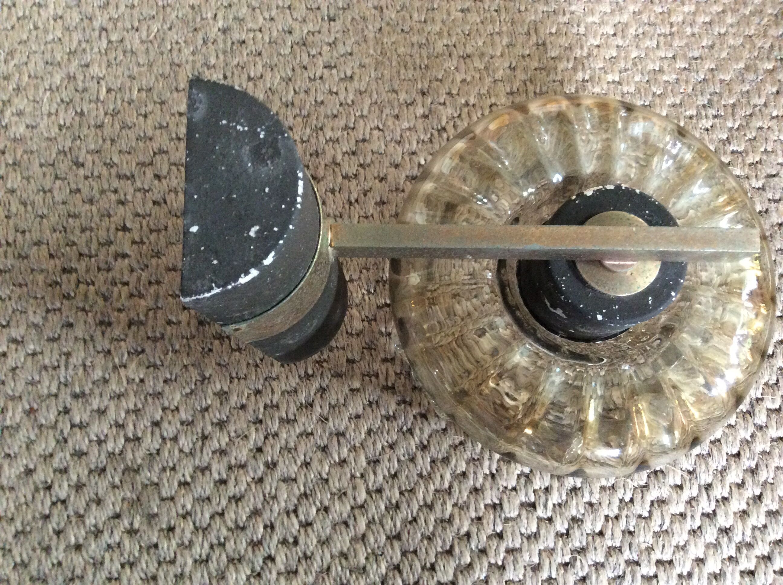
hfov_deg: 56.9
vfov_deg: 44.1
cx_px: 392
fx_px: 723
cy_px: 292
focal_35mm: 32
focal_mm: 3.3
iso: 320
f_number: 2.4
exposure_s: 1/25
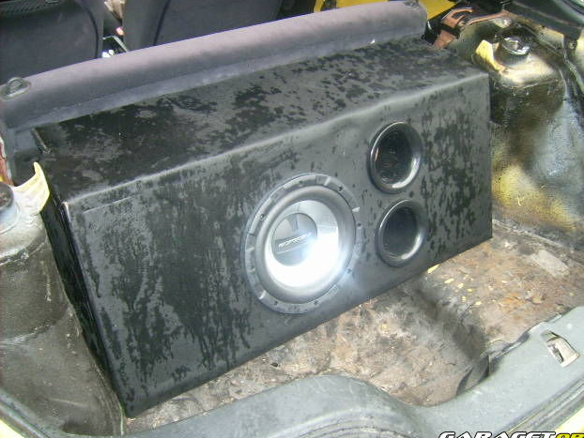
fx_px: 608
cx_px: 300
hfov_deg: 51.3
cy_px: 221
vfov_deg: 39.7
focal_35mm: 36
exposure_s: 1/60
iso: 100
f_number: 2.8
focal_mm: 5.95
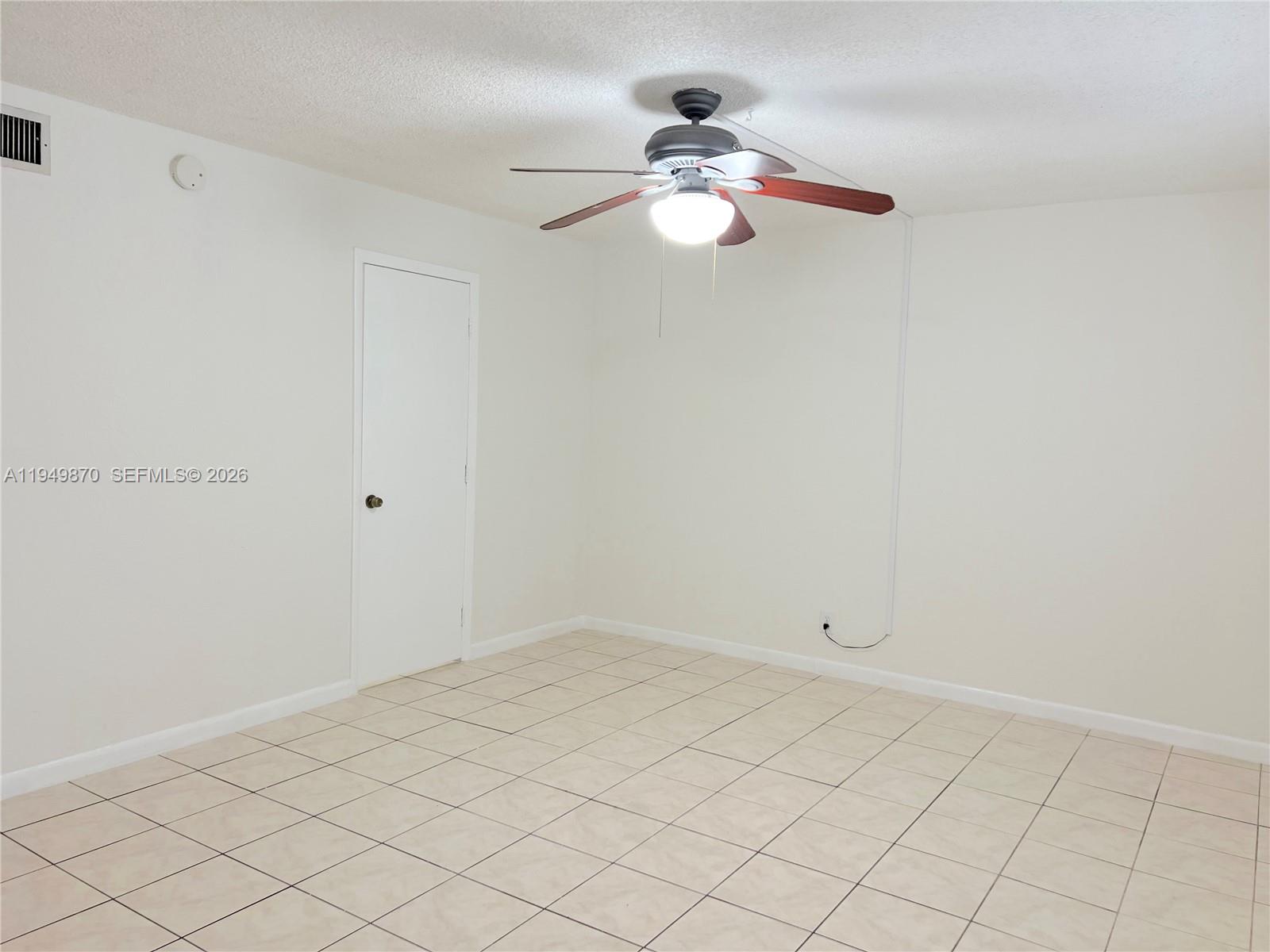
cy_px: 476
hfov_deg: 67.3
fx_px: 954
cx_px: 635
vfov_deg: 53.1
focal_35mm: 26
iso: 125
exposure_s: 1/120
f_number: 1.5
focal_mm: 5.7
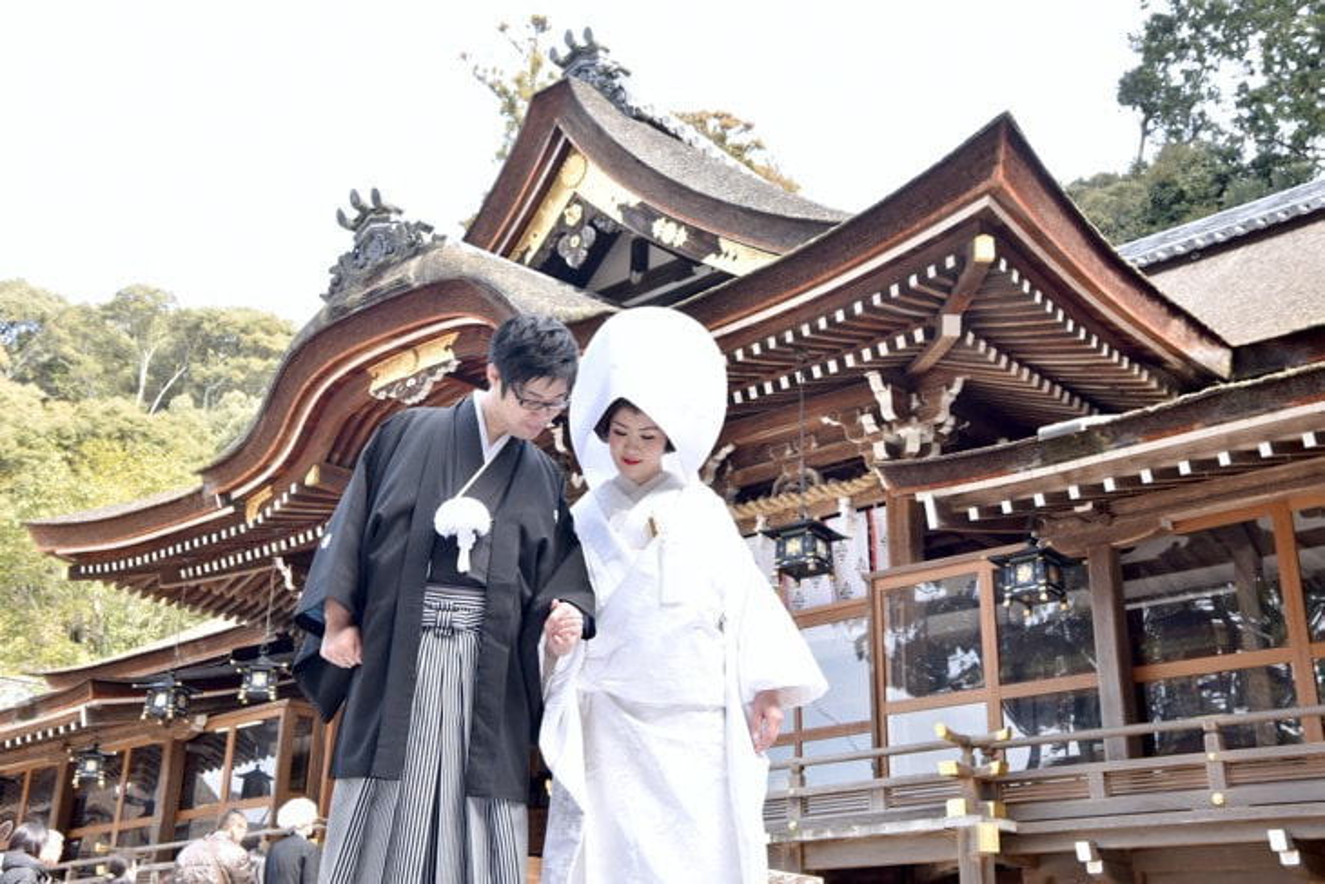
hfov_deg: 43.6
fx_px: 1656
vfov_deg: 29.9
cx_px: 662
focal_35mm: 45
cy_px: 442
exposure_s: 1/160
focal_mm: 45
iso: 1000
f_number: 9
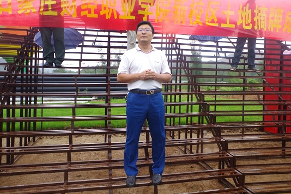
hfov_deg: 65.5
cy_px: 97
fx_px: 226
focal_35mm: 28
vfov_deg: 46.4
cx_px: 147
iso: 800
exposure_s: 1/125
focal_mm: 18
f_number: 11
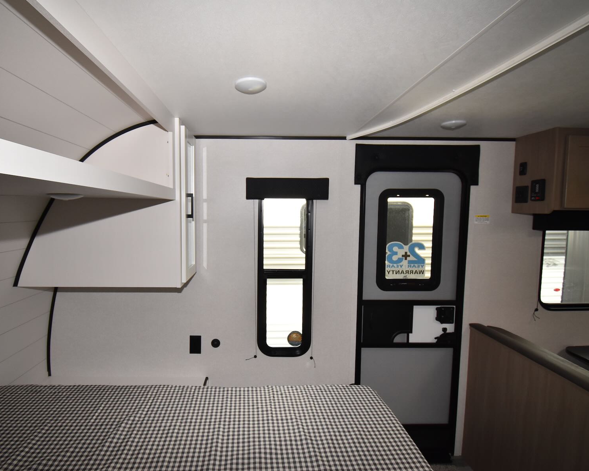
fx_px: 296
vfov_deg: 77.0
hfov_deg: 89.2
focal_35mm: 17
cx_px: 259
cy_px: 236
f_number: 5
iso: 800
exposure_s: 1/100
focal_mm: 10
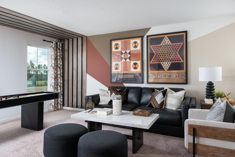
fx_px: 157
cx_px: 113
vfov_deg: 53.1
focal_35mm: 24
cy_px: 78
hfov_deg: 73.7
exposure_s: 1/160
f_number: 8
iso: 200
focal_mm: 23
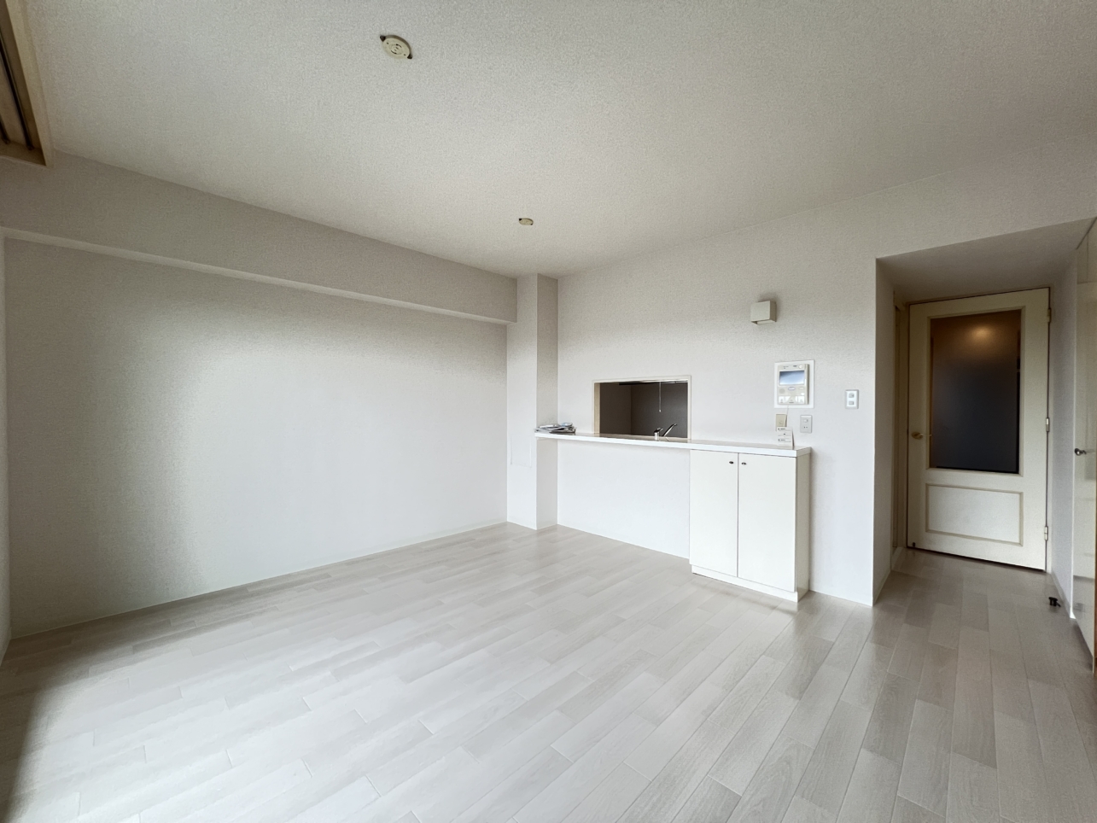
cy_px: 412
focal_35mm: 13
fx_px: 412
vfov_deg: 89.9
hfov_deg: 106.2
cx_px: 548
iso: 250
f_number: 1.8
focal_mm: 1.57
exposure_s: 1/99
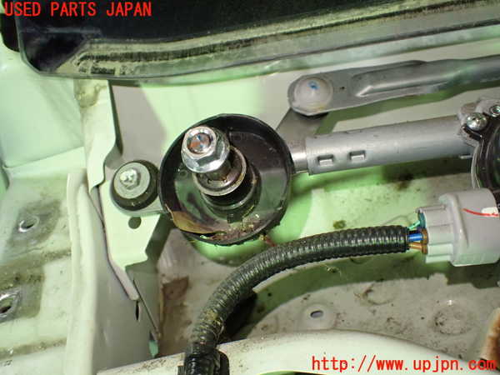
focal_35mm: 30
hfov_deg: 60.0
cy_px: 188
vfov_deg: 46.8
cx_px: 250
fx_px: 433
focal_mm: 5.4
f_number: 2.3
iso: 800
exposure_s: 1/100
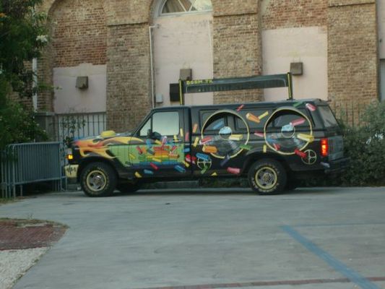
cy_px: 144
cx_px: 192
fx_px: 1179
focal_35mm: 106
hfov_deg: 18.5
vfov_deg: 14.0
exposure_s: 1/90
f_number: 4.9
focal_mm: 17.4
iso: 120
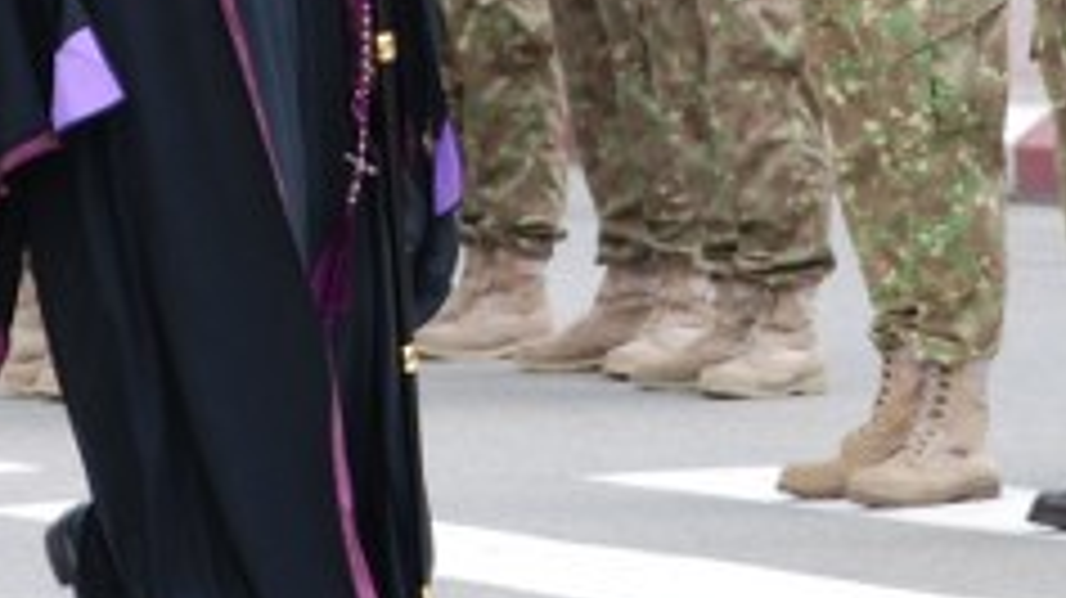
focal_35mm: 559
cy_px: -234
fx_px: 15785
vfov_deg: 2.2
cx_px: 571
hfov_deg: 3.9
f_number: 5.6
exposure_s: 1/160
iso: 200
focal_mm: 105
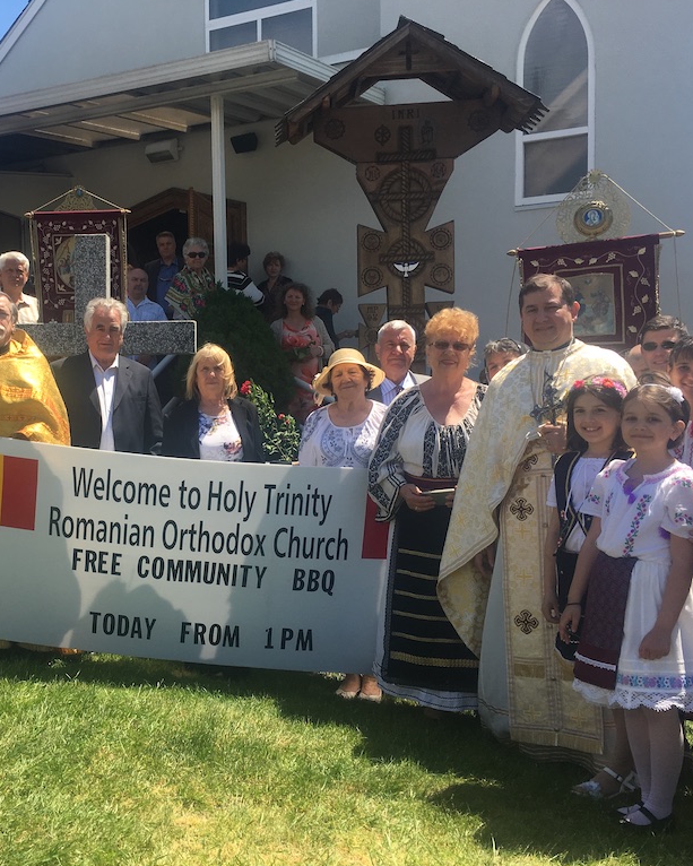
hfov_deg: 38.4
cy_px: 432
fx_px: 974
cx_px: 194
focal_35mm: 38
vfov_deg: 47.9
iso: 25
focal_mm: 4.15
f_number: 2.2
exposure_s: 1/1054
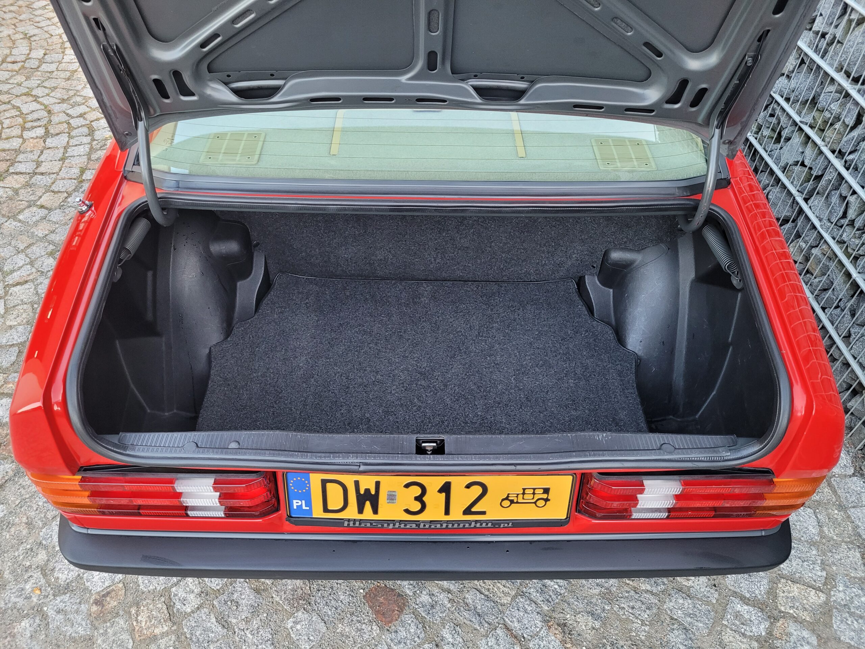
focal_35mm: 26
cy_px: 324
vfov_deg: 53.1
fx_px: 650
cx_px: 432
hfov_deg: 67.3
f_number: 1.8
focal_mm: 5.4
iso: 320
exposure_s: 1/100
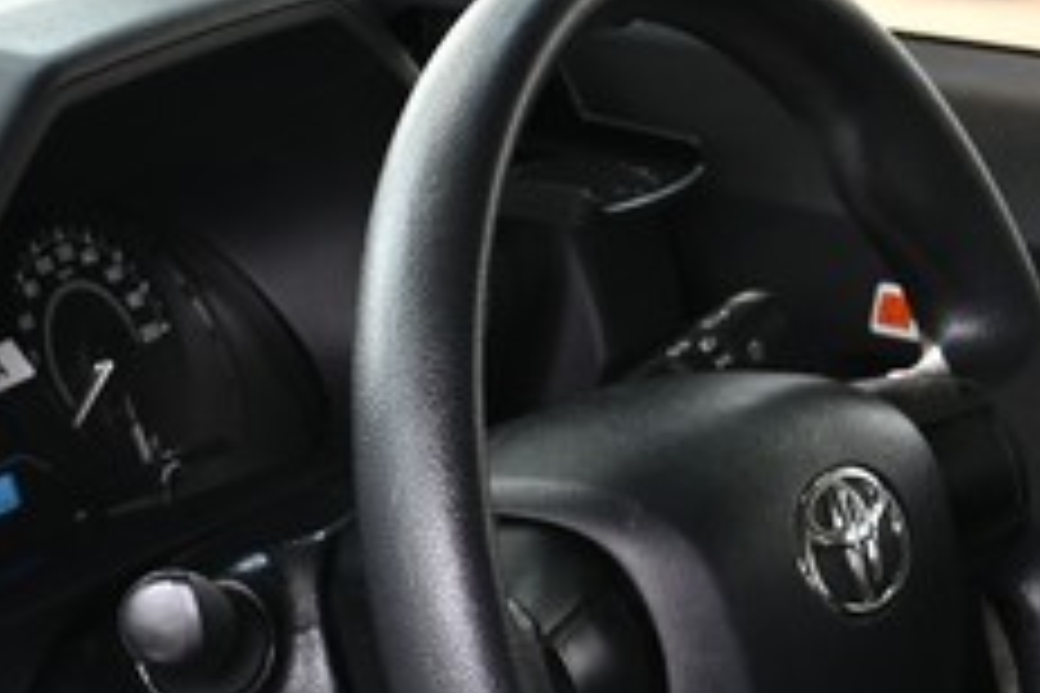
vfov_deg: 9.4
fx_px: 4131
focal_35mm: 143
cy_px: 950
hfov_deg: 12.5
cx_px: -1090
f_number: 5.6
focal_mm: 30
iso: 200
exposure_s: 1/30
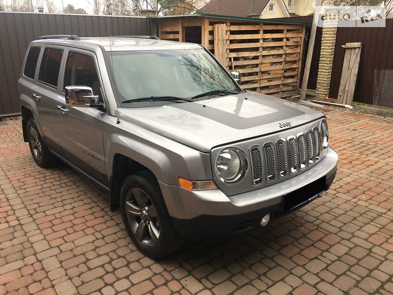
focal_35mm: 29
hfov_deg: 61.7
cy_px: 148
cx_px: 196
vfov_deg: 48.2
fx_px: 329
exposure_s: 1/50
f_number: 2.2
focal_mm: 4.2
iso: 25
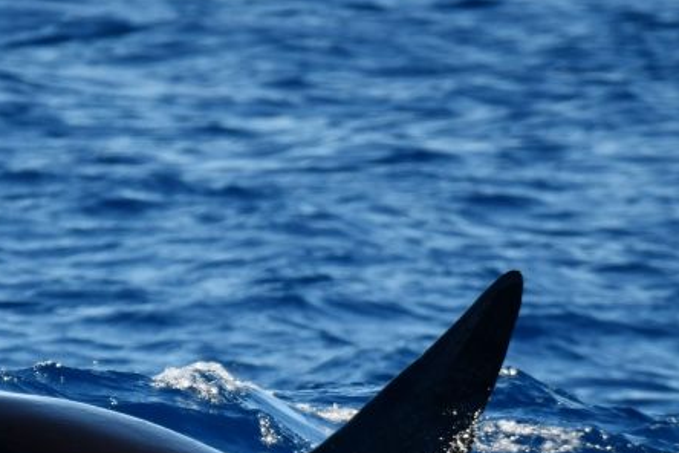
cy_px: 394
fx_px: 30571
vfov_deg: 0.8
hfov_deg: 1.3
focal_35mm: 1621
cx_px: 301
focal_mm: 600
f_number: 7.1
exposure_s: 1/1600
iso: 400
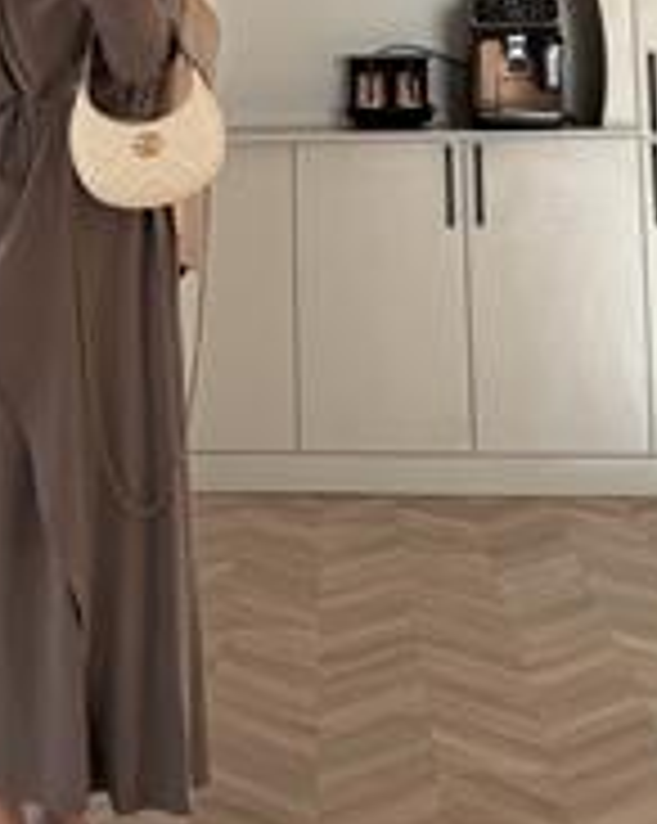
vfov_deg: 34.2
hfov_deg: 27.9
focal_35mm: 53
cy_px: 155
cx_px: 122
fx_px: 1290
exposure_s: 1/121
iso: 50
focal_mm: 6.76
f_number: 1.78
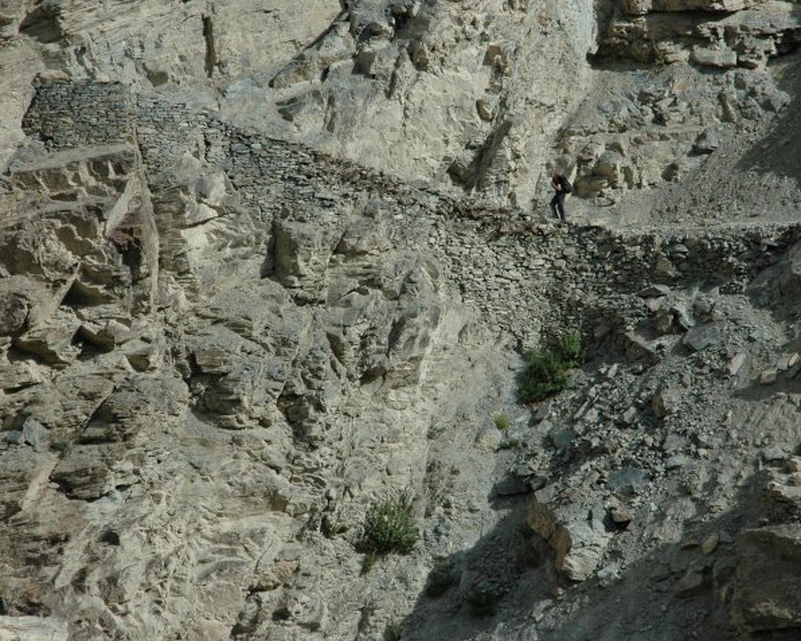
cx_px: 425
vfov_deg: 13.0
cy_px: 320
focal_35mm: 119
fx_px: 2822
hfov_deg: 16.2
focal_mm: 70
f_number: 9
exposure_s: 1/320
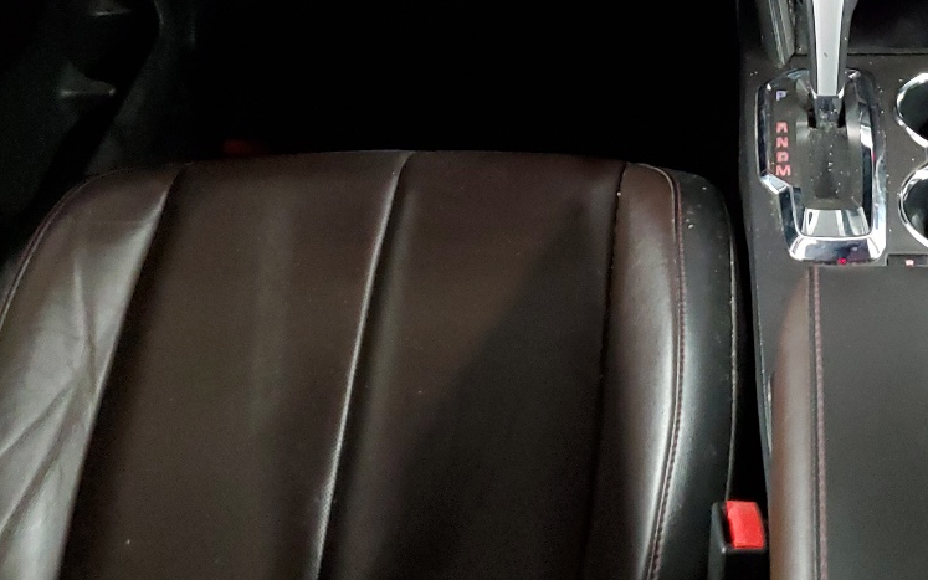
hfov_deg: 33.5
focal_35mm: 59
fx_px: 1492
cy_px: -45
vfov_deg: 21.0
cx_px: 750
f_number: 1.5
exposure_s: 1/20
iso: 324
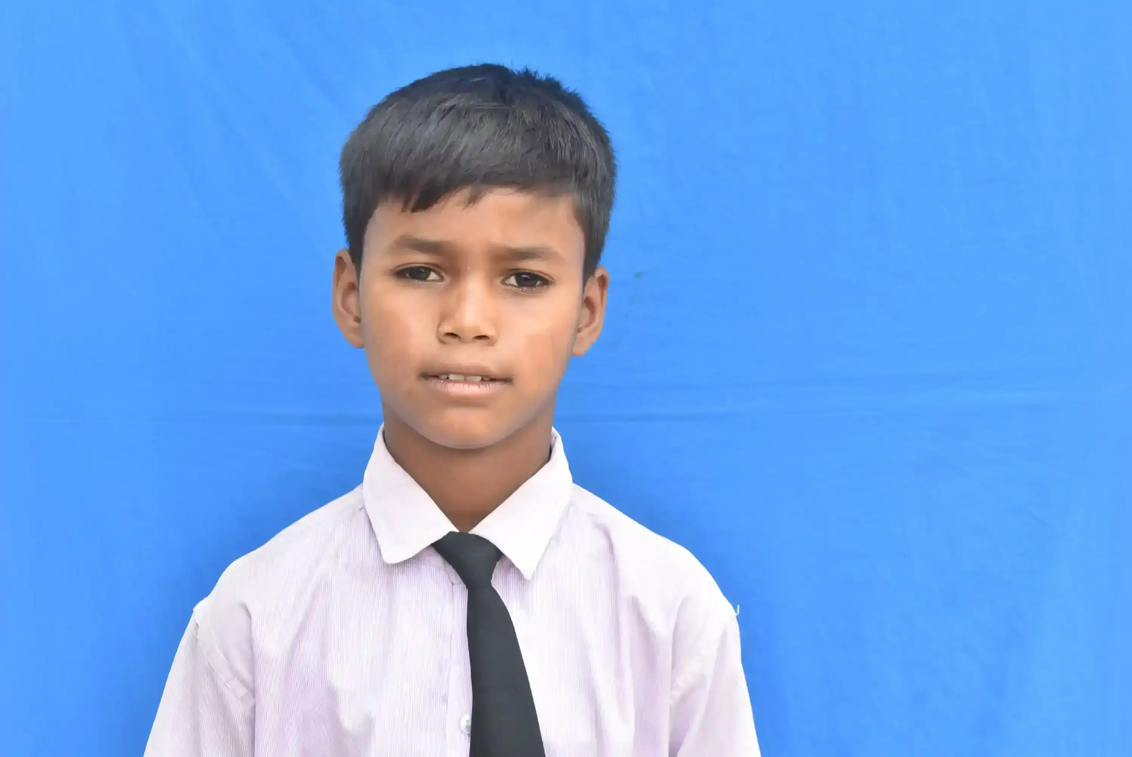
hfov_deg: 27.0
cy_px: 378
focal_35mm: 75
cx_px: 566
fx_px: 2360
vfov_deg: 18.2
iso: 500
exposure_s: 1/60
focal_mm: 50
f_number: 8
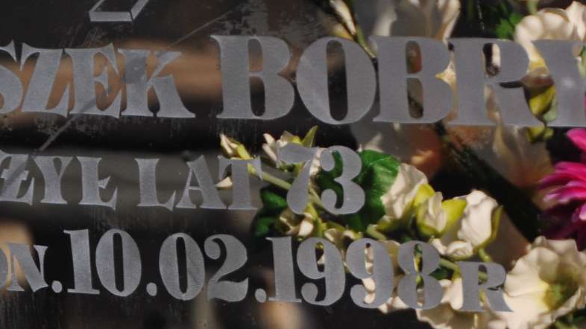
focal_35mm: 449
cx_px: 215
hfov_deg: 4.8
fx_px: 6983
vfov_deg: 2.7
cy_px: 279
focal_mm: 105
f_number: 7.1
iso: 200
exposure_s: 1/80
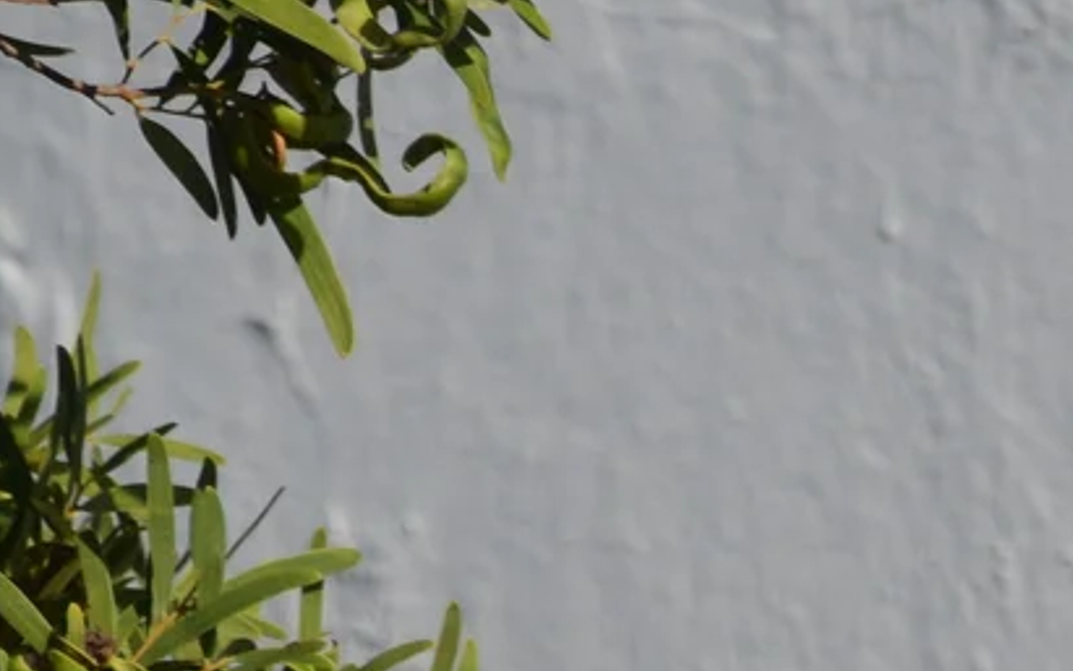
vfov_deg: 1.4
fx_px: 28176
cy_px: 1436
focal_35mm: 963
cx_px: 2086
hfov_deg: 2.2
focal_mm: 135
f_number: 7.1
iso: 200
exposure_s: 1/800
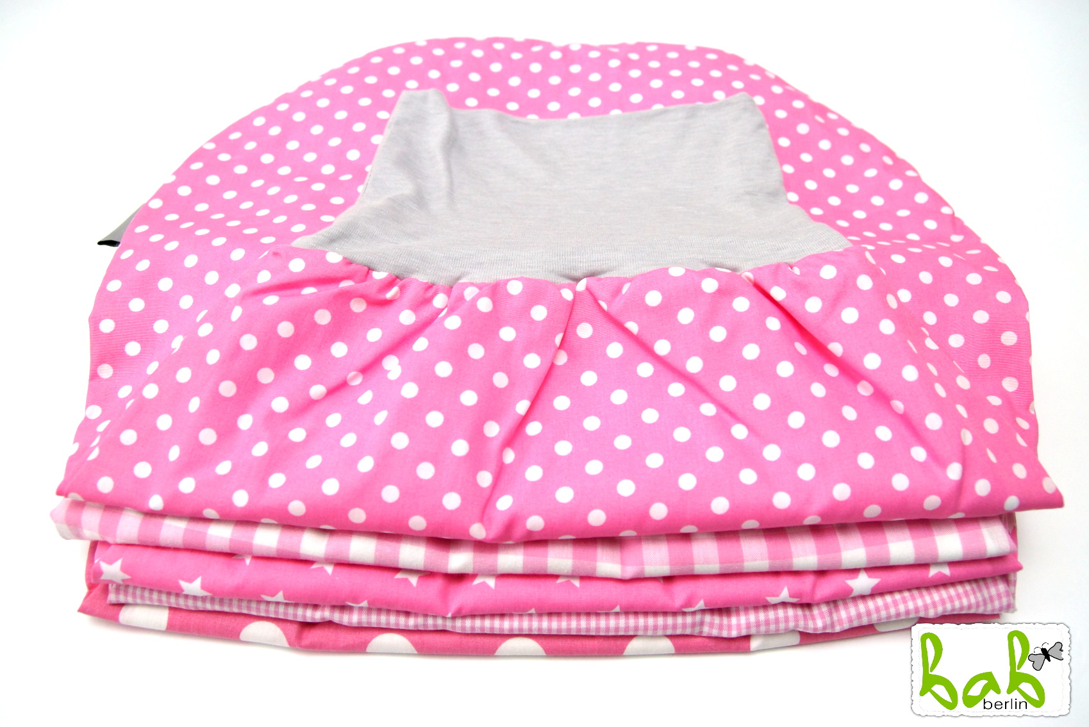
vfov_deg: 43.7
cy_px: 364
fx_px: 908
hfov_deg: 61.9
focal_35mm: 30
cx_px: 544
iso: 400
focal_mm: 20
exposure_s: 1/160
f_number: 4
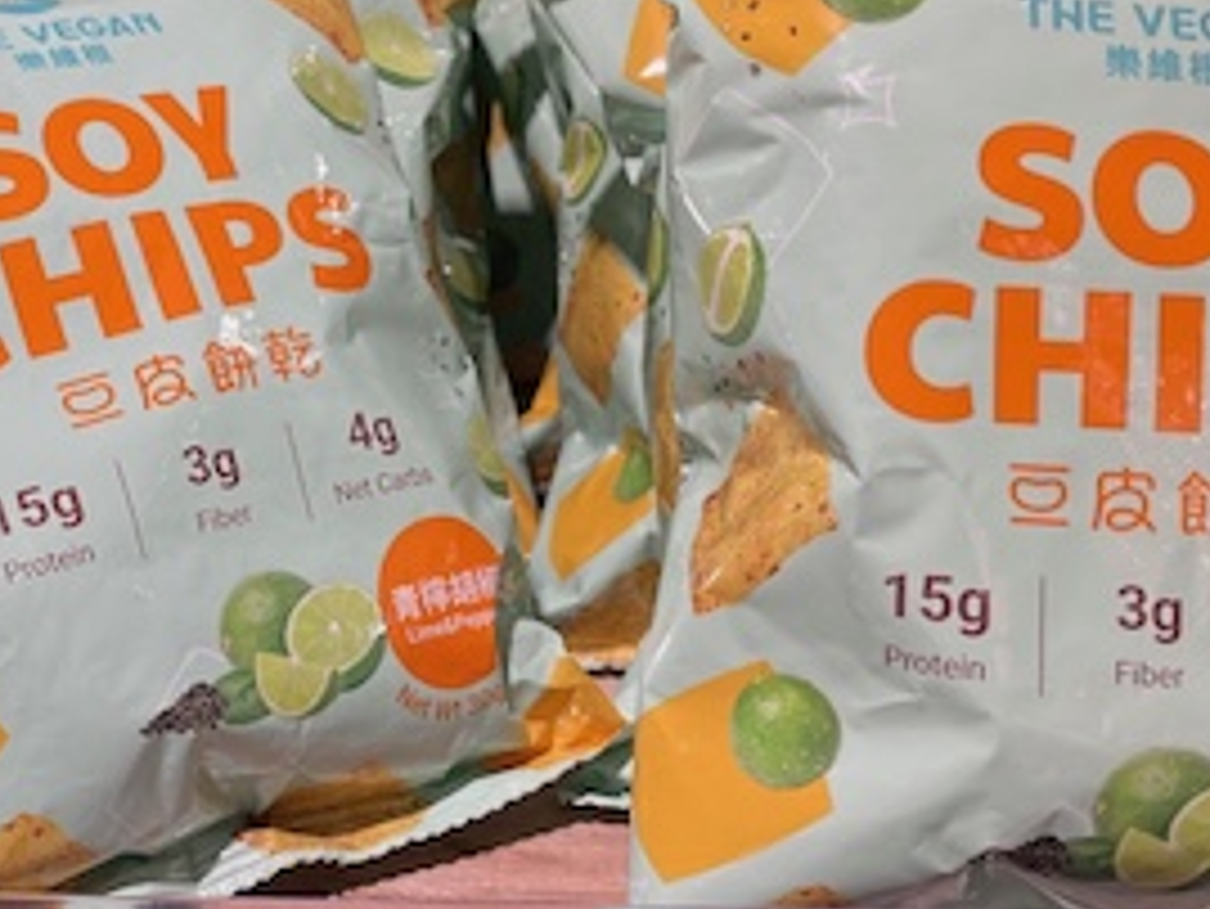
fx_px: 2273
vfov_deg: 22.5
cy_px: 320
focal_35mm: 65
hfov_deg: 29.5
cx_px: 378
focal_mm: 4.2
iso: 40
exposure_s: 1/120
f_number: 1.6
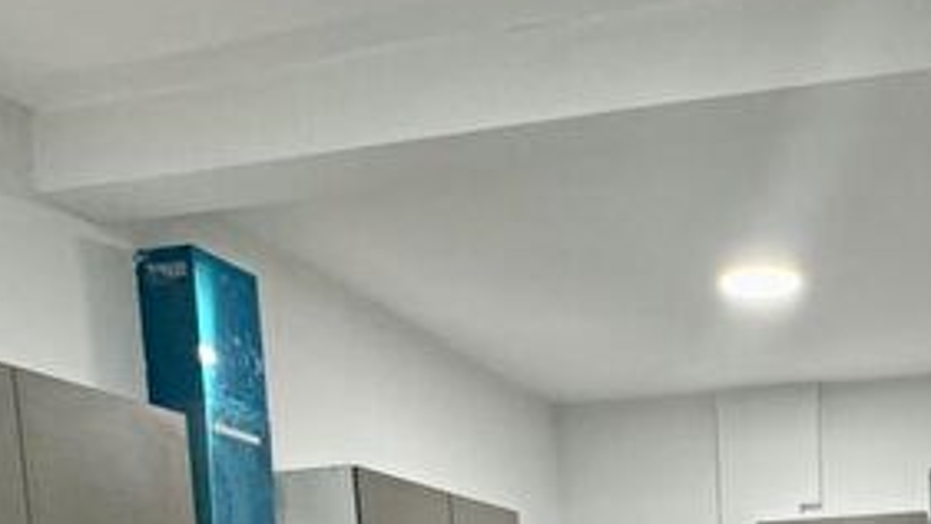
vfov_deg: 25.7
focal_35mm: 38
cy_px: 721
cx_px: 815
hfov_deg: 48.0
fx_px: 938
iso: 320
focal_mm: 2.22
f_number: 2.2
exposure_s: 1/69
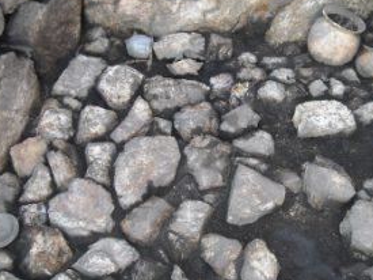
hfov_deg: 33.7
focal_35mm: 57
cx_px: 220
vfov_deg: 25.5
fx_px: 614
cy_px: 99
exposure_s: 1/60
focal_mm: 5.7
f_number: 2.8
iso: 259
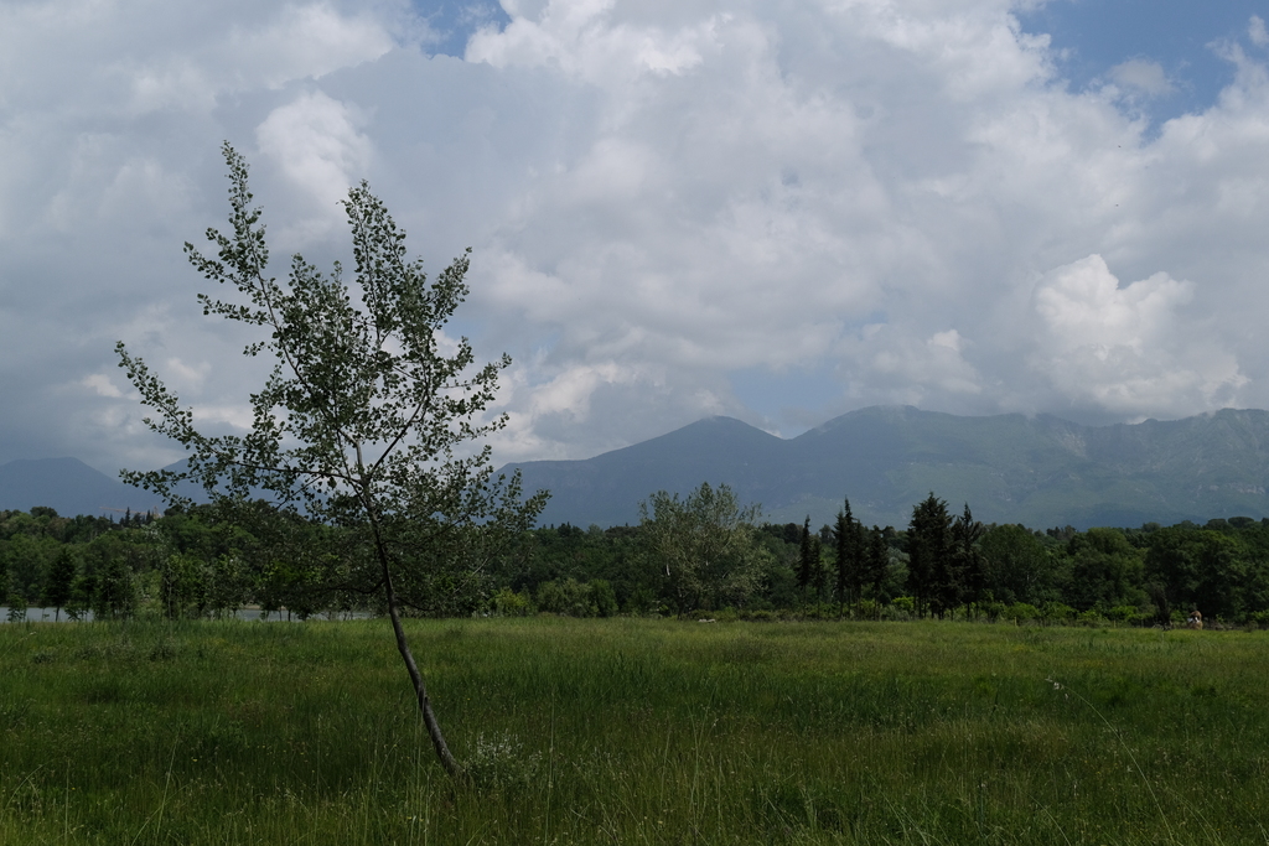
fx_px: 1340
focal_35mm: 38
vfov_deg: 35.1
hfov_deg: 50.7
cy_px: 423
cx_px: 634
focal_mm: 25.1
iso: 640
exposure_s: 1/2700
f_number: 8
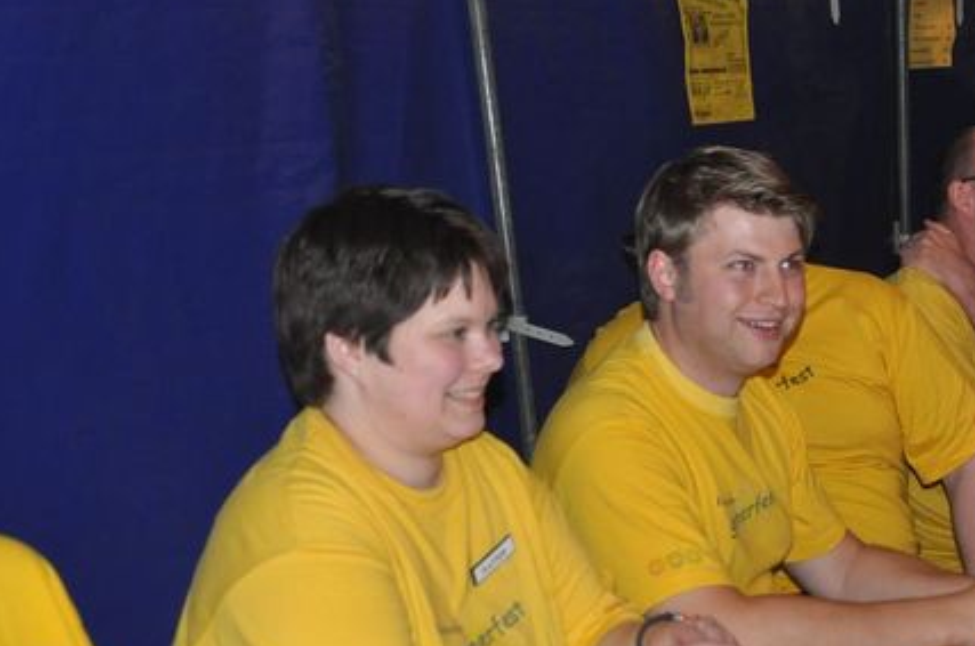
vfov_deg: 15.1
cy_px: 398
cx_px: 754
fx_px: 2433
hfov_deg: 22.4
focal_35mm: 90
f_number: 4.2
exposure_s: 1/60
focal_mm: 32
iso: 800
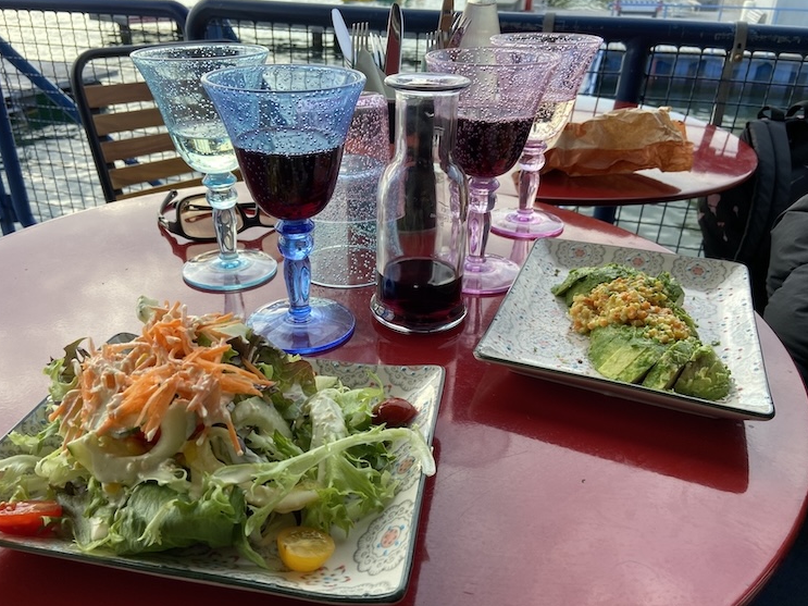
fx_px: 653
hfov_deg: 63.4
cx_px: 377
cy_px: 319
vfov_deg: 49.7
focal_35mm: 28
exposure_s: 1/263
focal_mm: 4.25
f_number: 1.8
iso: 32
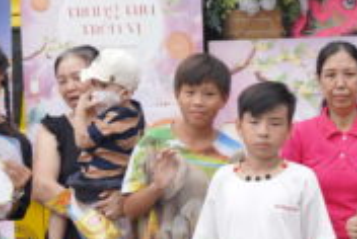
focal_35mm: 136
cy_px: 145
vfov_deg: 10.1
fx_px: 1351
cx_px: 430
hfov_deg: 14.6
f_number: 2.8
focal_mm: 30
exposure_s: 1/200
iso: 200
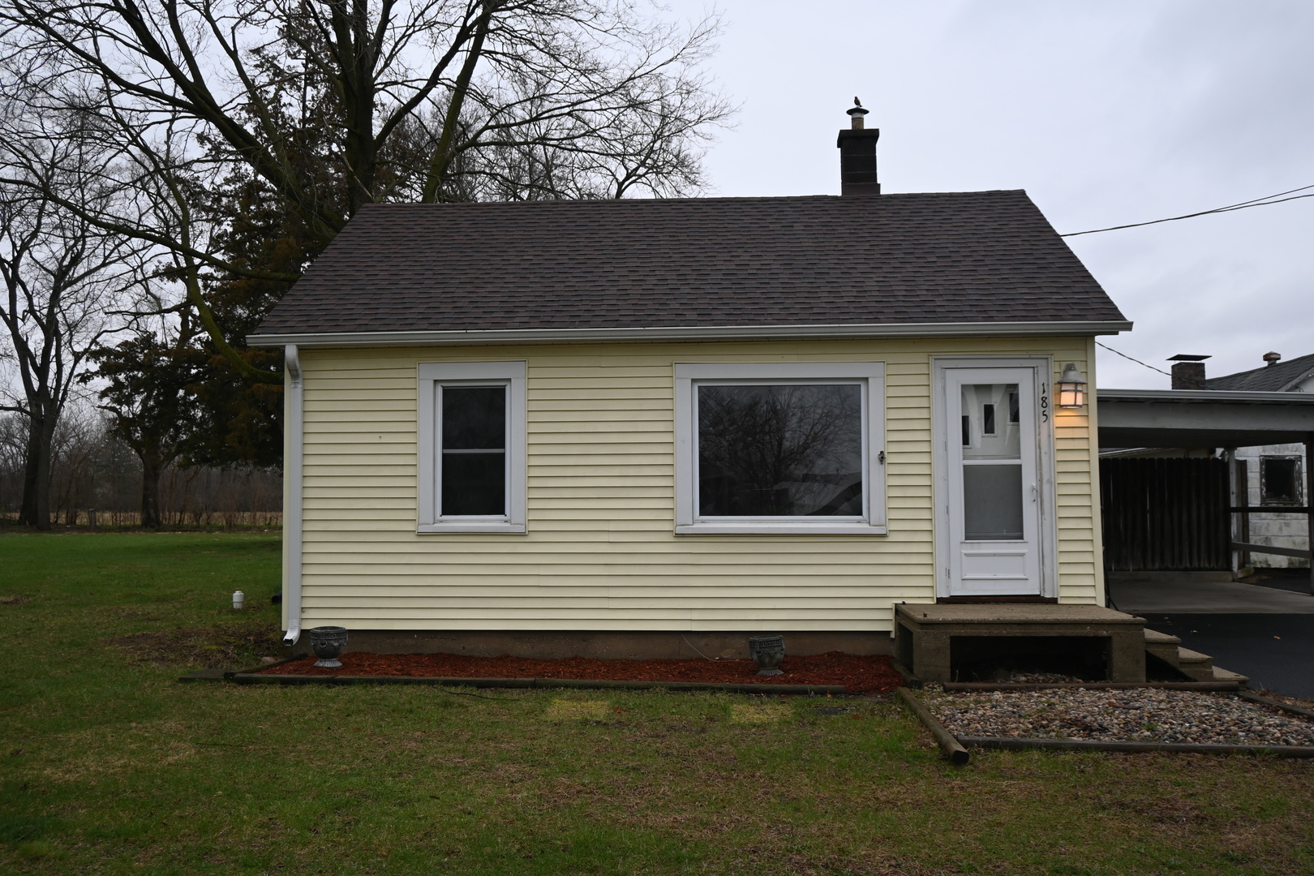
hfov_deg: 57.2
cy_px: 438
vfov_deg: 40.0
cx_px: 657
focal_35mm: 33
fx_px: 1204
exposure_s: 1/320
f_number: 4
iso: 100
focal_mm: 22
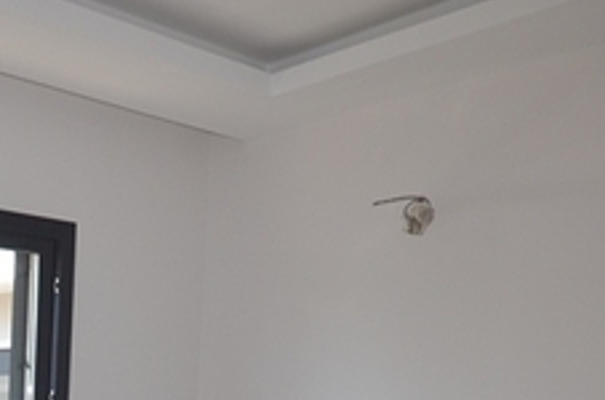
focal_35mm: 48
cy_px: 448
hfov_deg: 34.0
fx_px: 804
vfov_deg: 25.7
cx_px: -105
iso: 400
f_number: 7.1
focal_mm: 10
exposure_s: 1/160
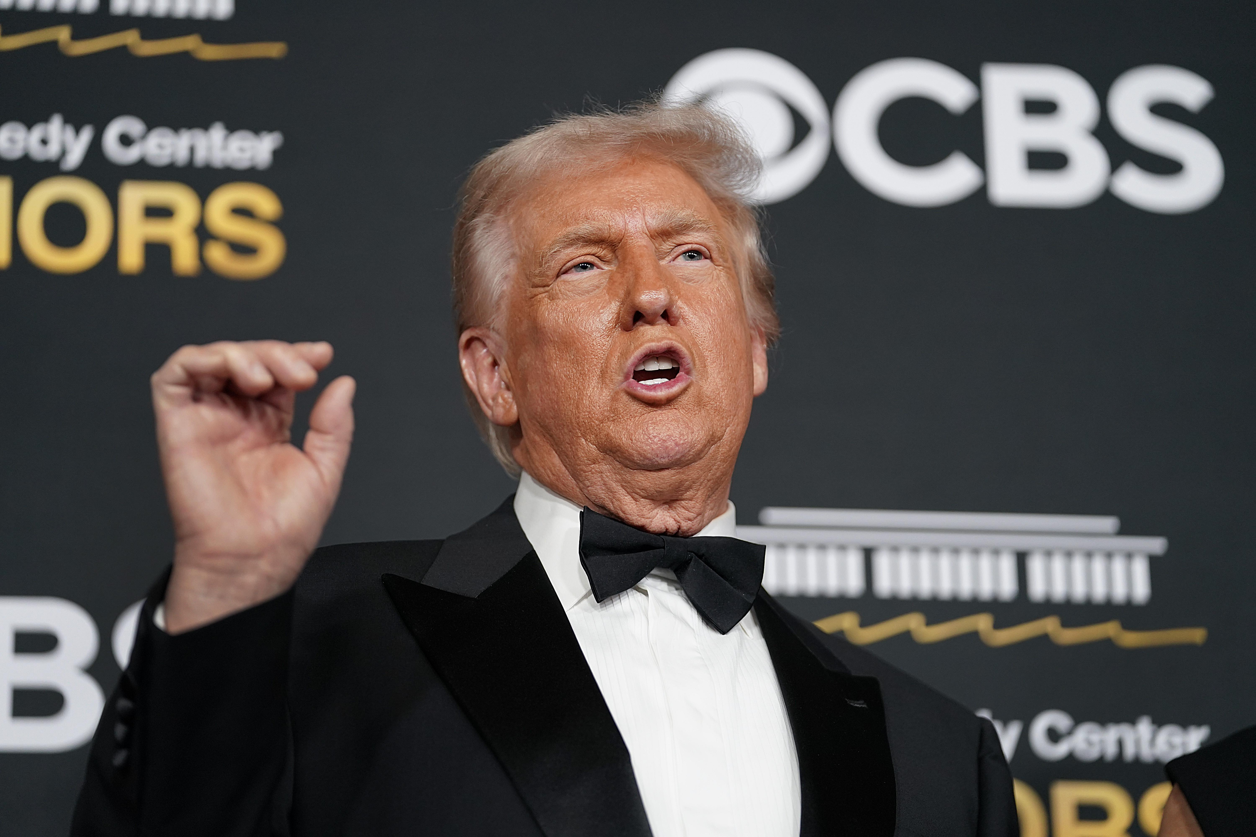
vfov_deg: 9.3
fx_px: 5163
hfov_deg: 13.9
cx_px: 628
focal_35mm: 148
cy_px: 418
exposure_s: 1/200
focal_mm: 148
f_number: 2.8
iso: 1600
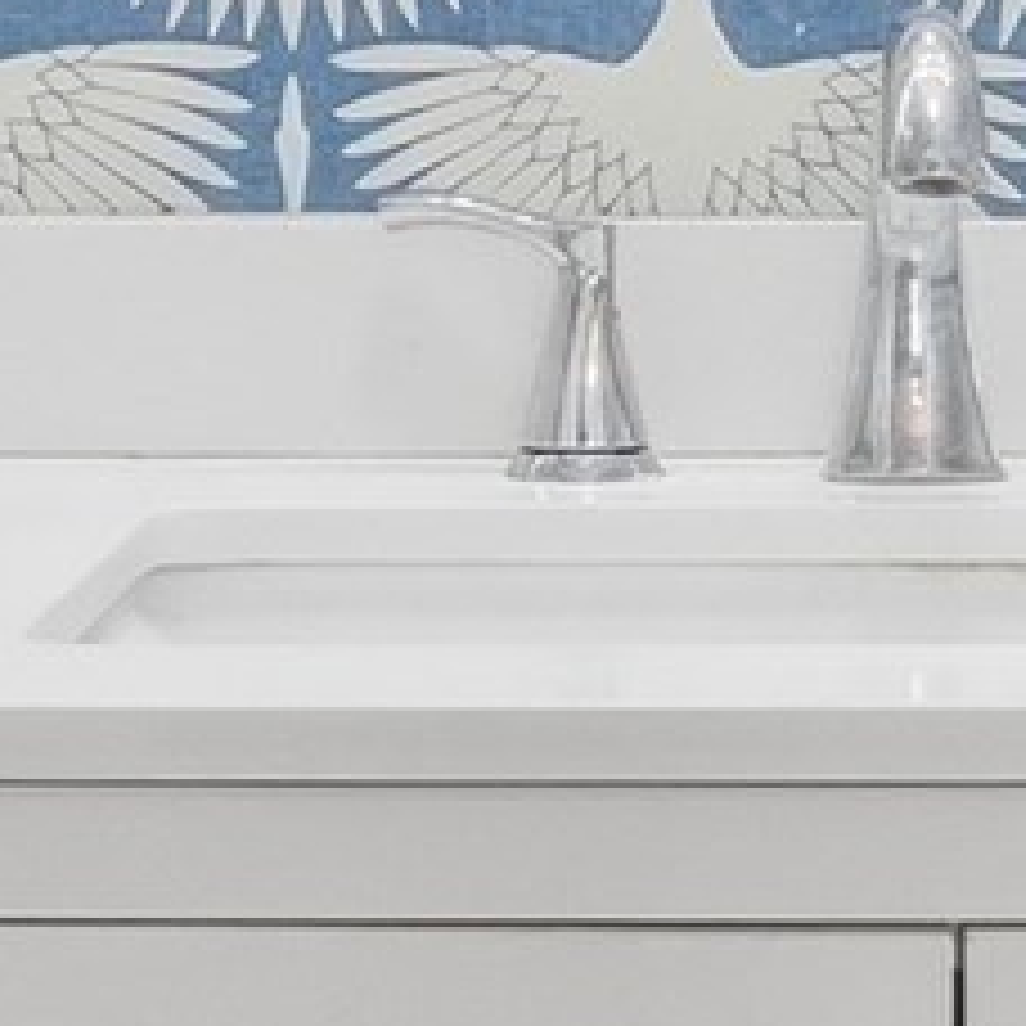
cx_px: 639
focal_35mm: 126
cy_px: -306
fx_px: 4219
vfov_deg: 13.4
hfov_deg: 13.9
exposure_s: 1/400
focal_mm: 11
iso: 800
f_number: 7.1
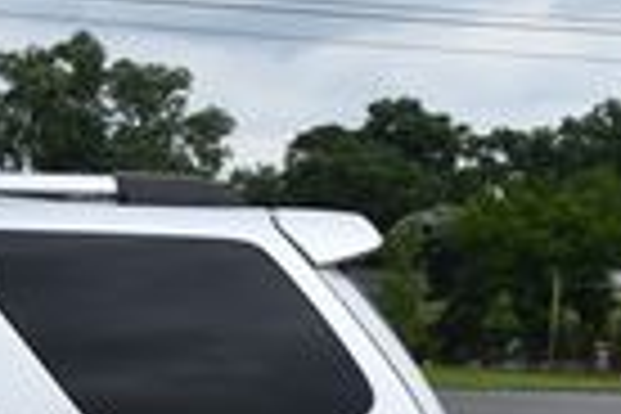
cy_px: 421
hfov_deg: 11.4
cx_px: -675
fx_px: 2765
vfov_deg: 8.5
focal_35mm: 160
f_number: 8
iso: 100
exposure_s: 1/250
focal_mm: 23
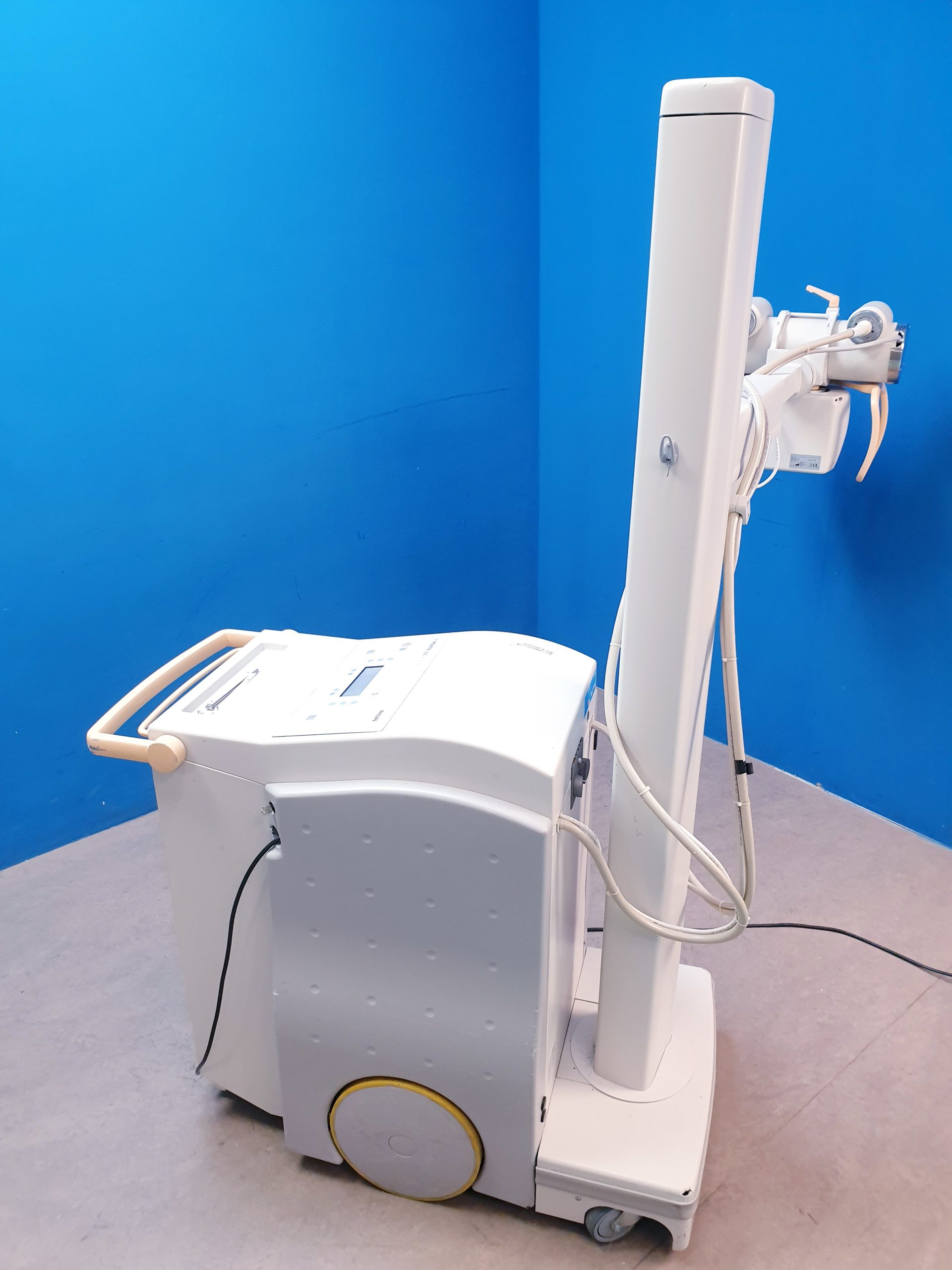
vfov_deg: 67.3
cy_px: 635
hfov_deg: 53.1
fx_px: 953
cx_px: 476
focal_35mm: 26
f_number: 2.4
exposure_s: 1/50
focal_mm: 4.3
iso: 200
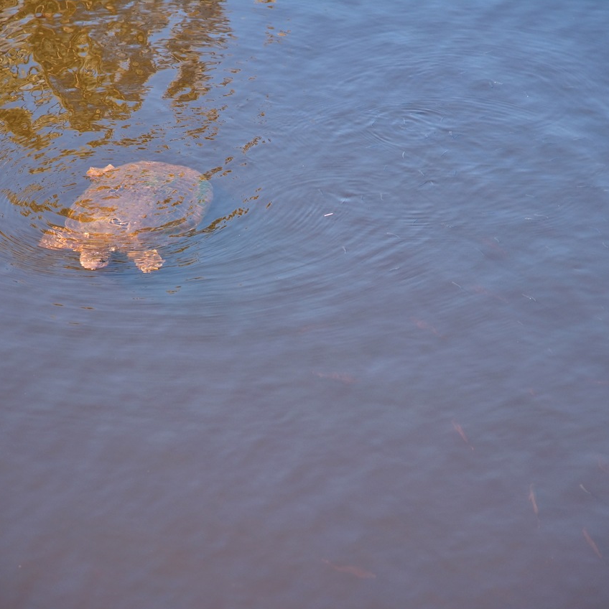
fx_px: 3065
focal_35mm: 154
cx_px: 292
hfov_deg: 11.3
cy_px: 305
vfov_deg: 11.3
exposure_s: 1/250
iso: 220
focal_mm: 120
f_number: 4
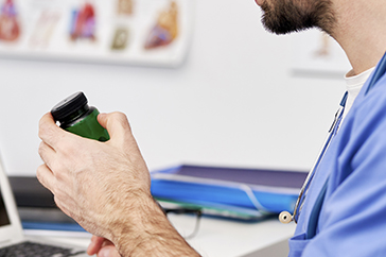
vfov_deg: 12.4
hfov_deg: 18.6
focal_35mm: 110
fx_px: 1178
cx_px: 153
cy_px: 151
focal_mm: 50
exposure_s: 1/125
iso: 200
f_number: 2.2
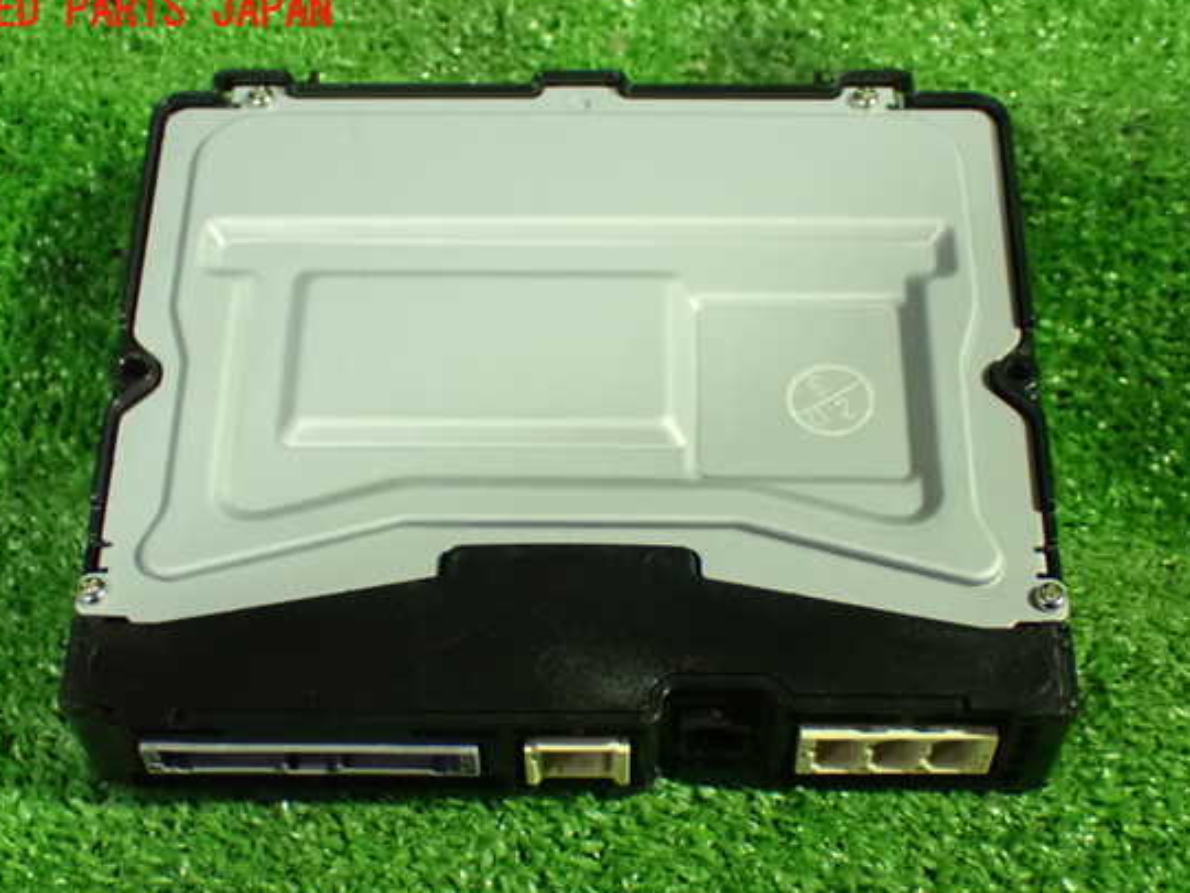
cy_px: 481
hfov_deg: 32.2
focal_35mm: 60
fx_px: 2063
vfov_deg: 24.4
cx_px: 593
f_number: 3.3
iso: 1600
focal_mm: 9.65
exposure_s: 1/30
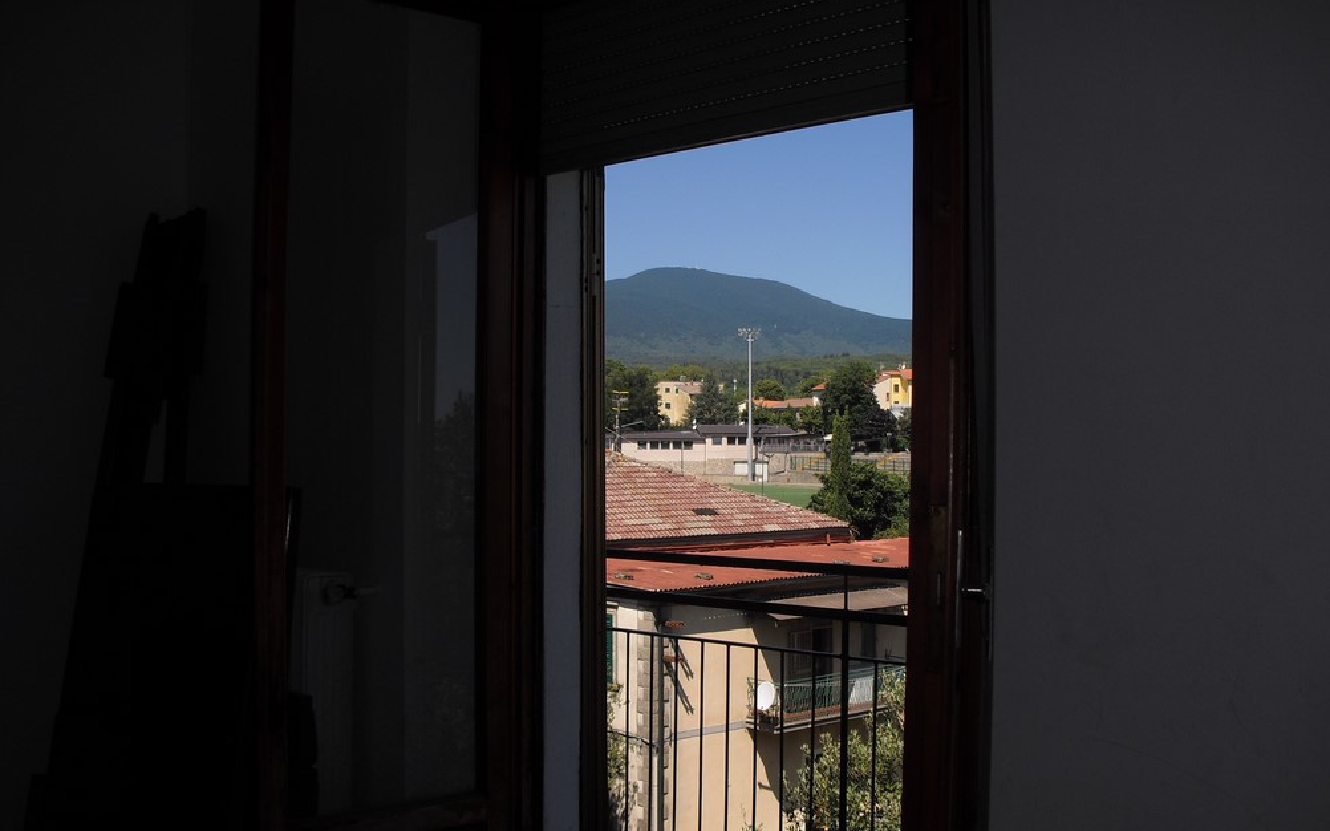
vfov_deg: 32.7
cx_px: 661
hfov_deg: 50.4
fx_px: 1413
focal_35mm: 39
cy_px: 481
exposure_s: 1/200
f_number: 7.8
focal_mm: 6.3
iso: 64
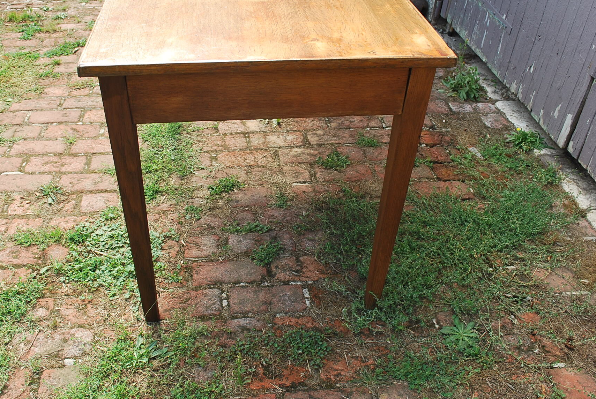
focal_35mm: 34
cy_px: 181
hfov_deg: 55.6
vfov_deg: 39.0
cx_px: 269
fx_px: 564
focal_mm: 20
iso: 200
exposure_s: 1/125
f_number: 5.6
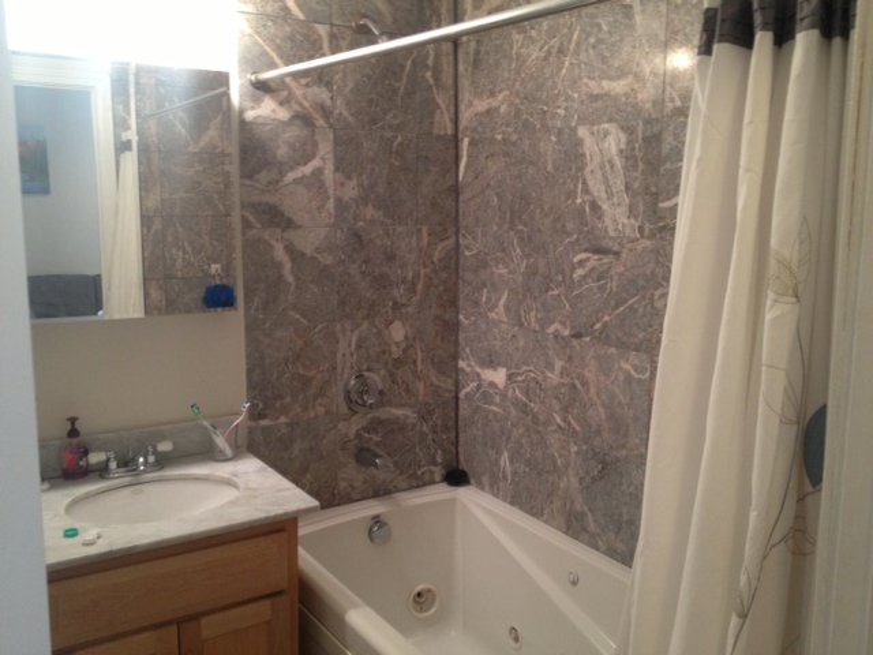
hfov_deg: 52.6
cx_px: 436
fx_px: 883
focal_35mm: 35
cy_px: 328
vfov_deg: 40.7
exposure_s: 1/20
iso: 160
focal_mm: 4.28
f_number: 2.4
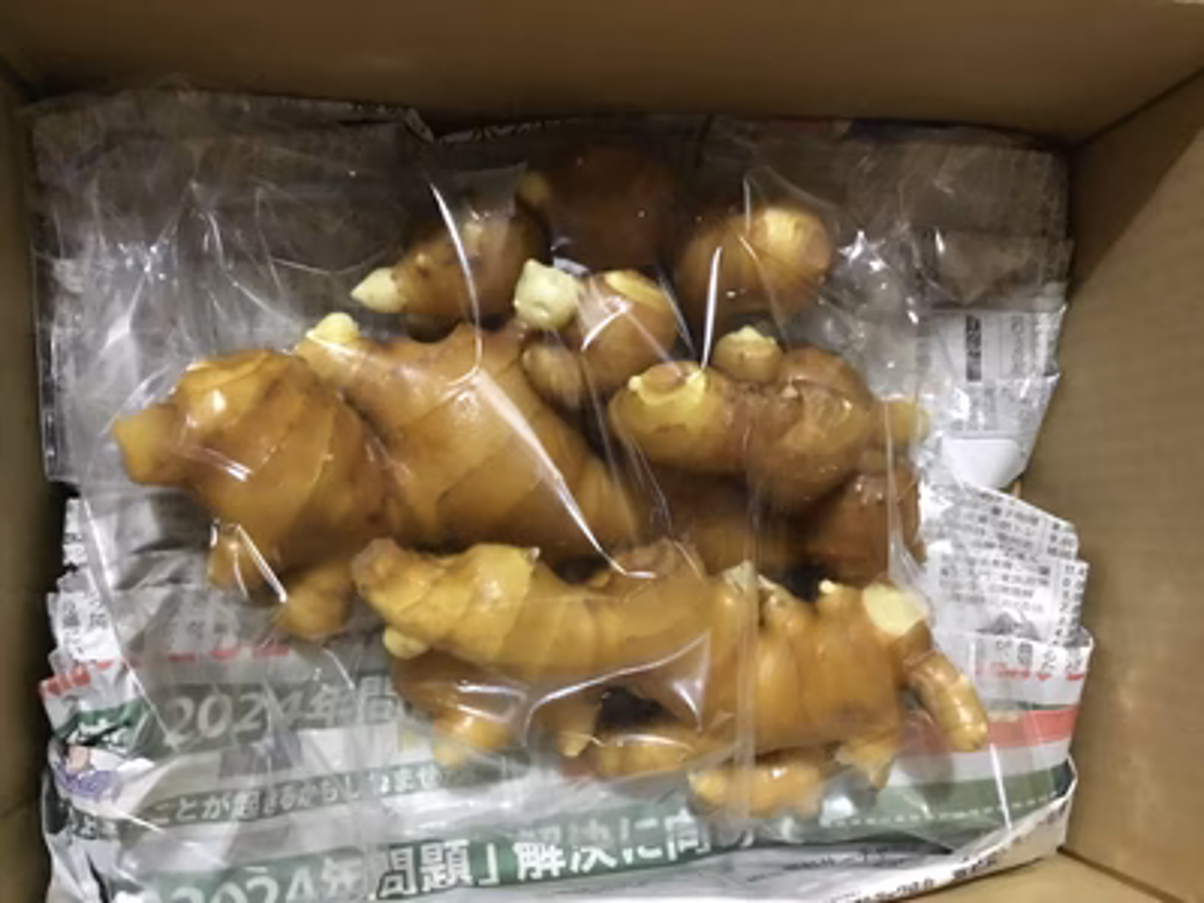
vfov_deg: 45.4
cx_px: 602
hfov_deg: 58.4
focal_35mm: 31
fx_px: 1078
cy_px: 452
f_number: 2.4
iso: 400
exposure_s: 1/15
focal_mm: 3.3
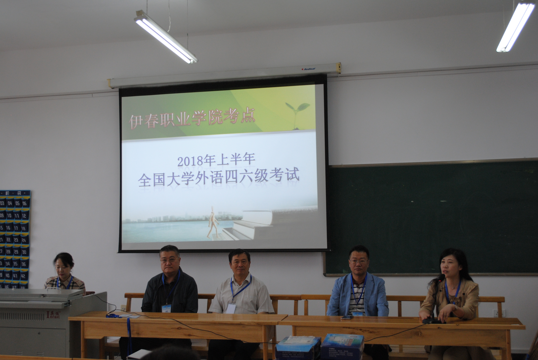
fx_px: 628
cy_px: 180
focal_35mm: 42
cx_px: 269
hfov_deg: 46.3
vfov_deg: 32.0
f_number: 4.5
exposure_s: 1/60
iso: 400
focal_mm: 28
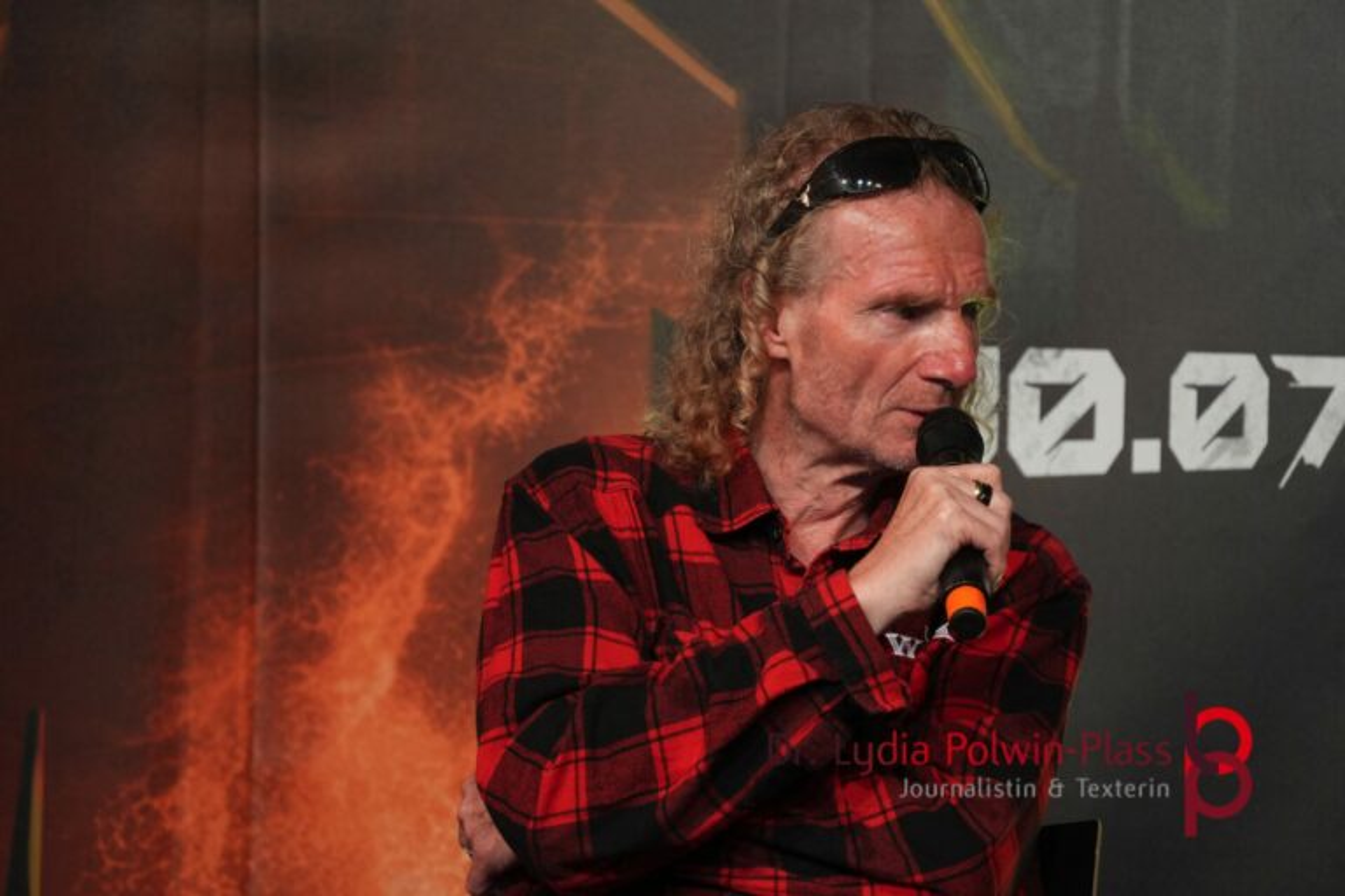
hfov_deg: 9.1
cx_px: 672
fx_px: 8406
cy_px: 448
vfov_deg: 6.1
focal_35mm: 225
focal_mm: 150
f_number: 5.6
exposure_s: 1/250
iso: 1250
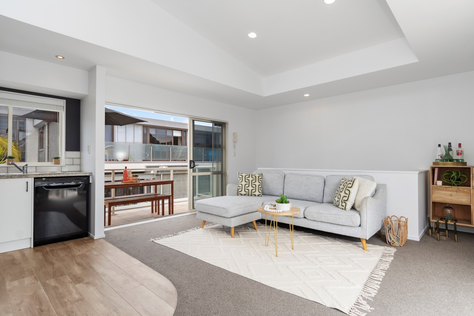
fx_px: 237
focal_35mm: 18
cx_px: 237
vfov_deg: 67.4
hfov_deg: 90.0
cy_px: 158
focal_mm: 12
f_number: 7.1
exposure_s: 1/200
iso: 250
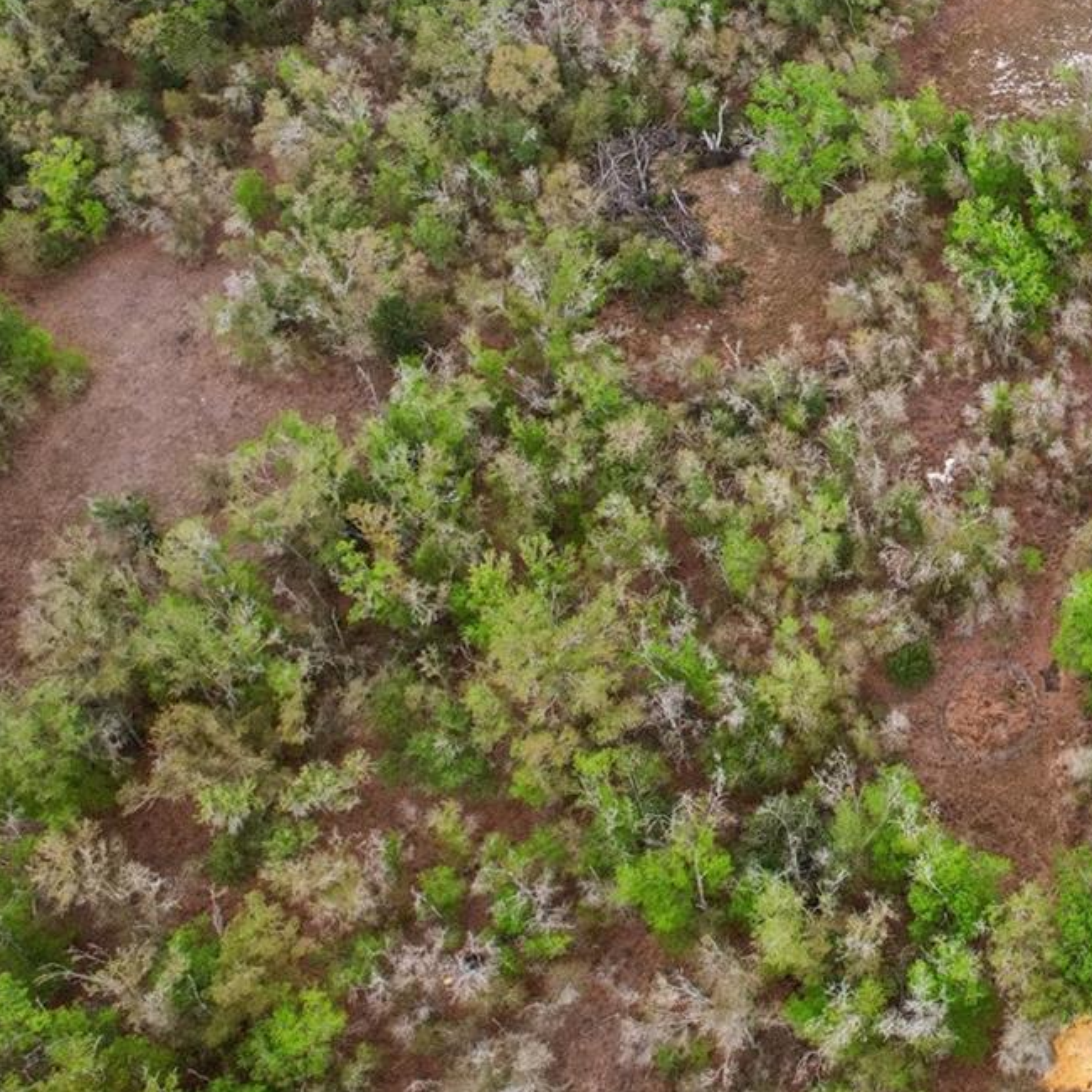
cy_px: 203
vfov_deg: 35.5
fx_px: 1642
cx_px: 1169
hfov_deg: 32.8
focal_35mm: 46
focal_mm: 8.4
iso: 400
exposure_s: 1/640
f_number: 2.8
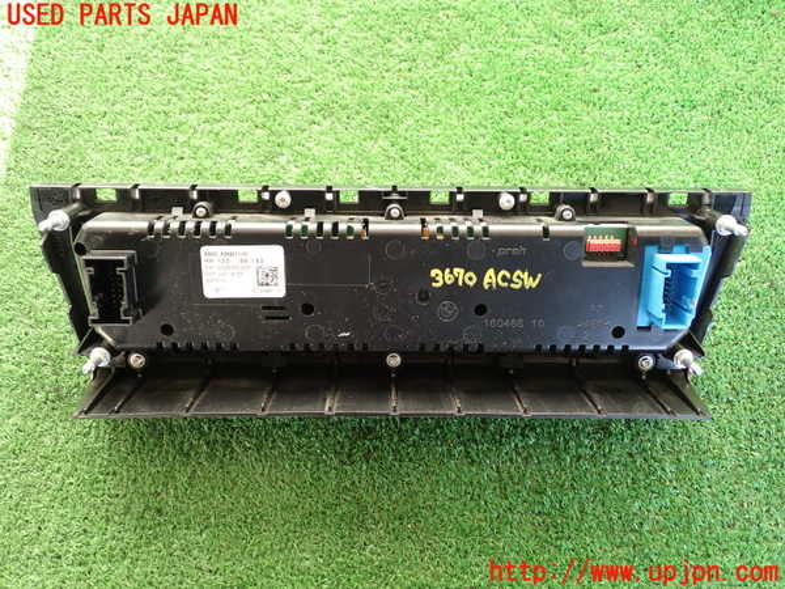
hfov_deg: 60.0
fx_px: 680
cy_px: 294
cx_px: 392
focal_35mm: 30
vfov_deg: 46.8
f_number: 2.3
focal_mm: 5.4
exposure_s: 1/60
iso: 125
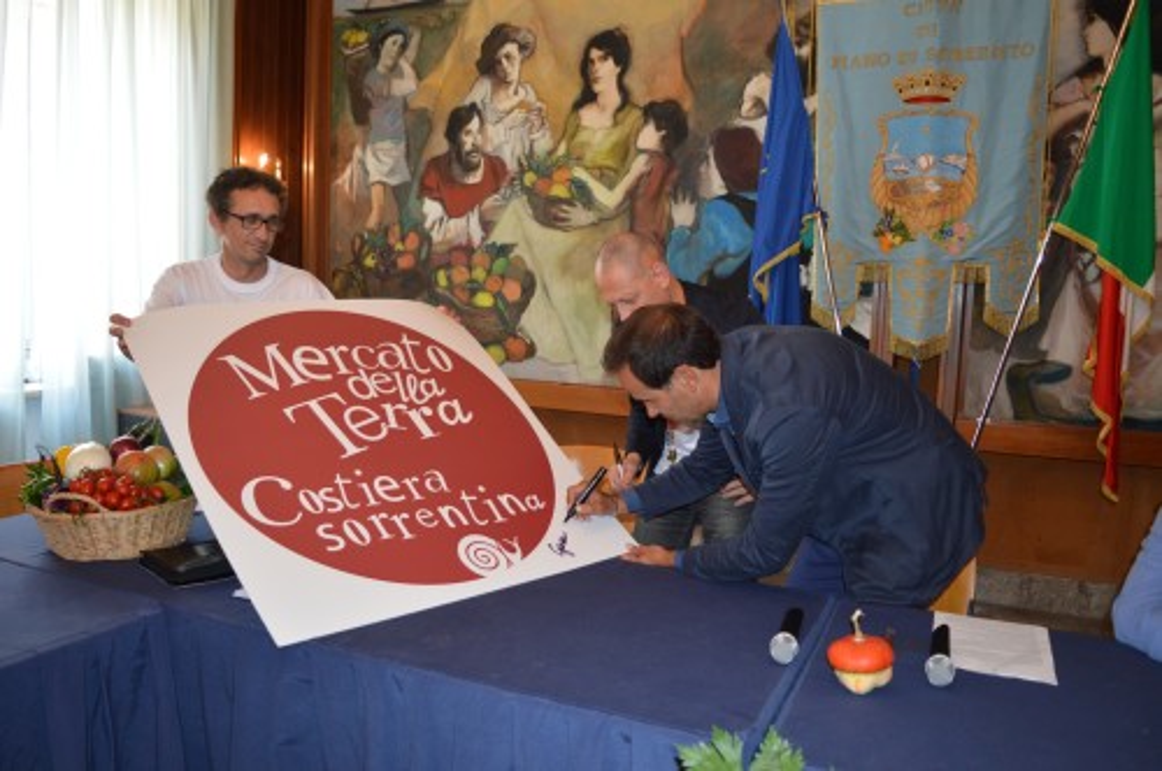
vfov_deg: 47.8
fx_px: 870
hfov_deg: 67.4
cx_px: 581
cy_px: 386
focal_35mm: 27
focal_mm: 18
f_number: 3.5
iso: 640
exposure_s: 1/60
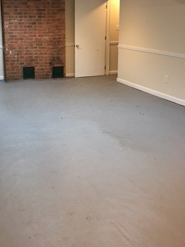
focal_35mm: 44
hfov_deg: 32.2
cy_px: 83
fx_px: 314
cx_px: 46
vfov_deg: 42.4
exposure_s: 1/10
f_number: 2.2
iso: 100
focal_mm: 4.15
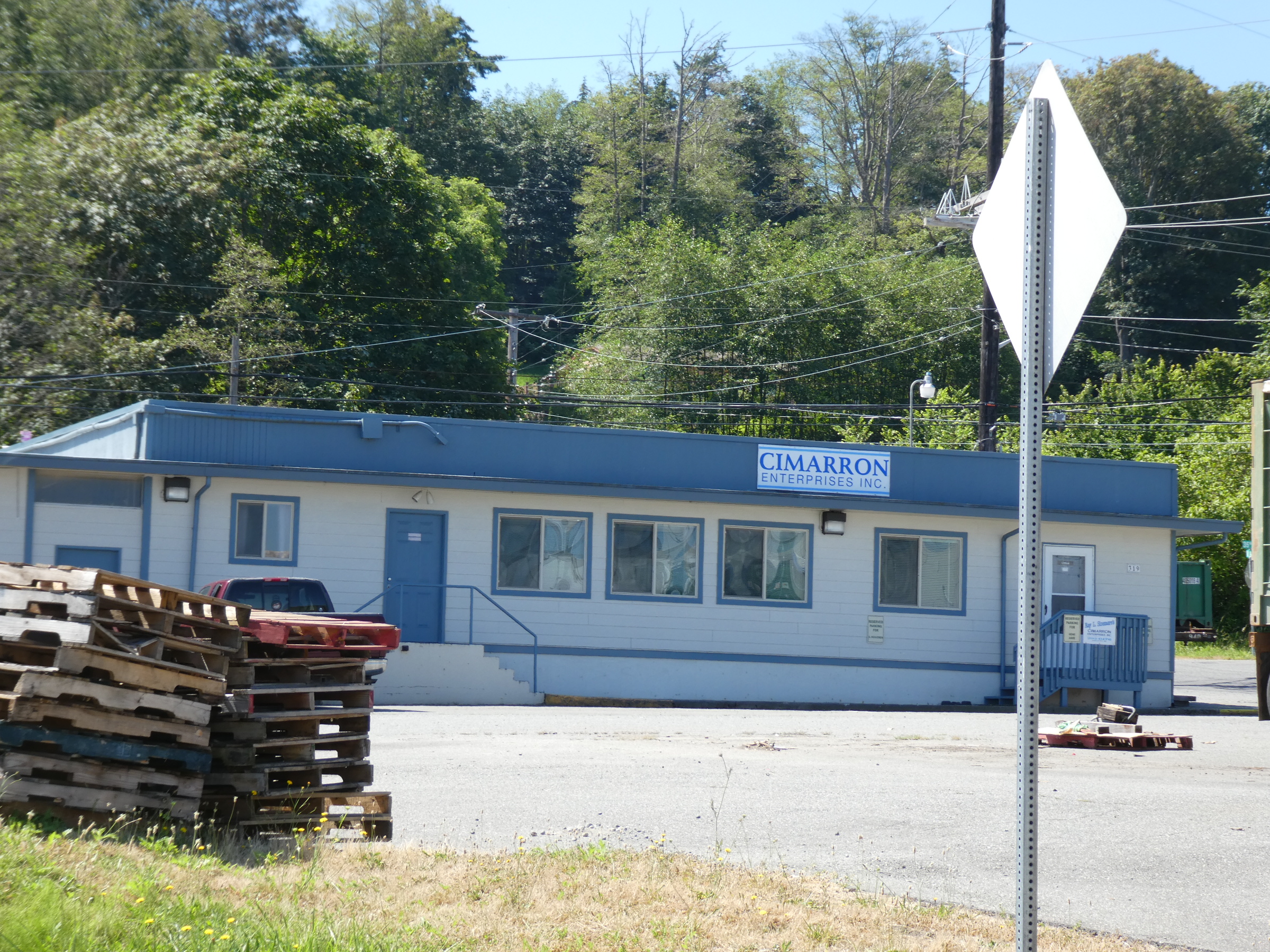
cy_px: 476
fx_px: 3595
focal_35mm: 98
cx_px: 635
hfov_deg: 20.0
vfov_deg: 15.1
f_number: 5
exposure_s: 1/160
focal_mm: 17.5
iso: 80
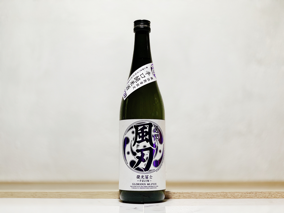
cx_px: 142
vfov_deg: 28.0
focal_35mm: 52
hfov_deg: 36.8
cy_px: 106
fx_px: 427
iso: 80
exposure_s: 1/99
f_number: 2.4
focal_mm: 6
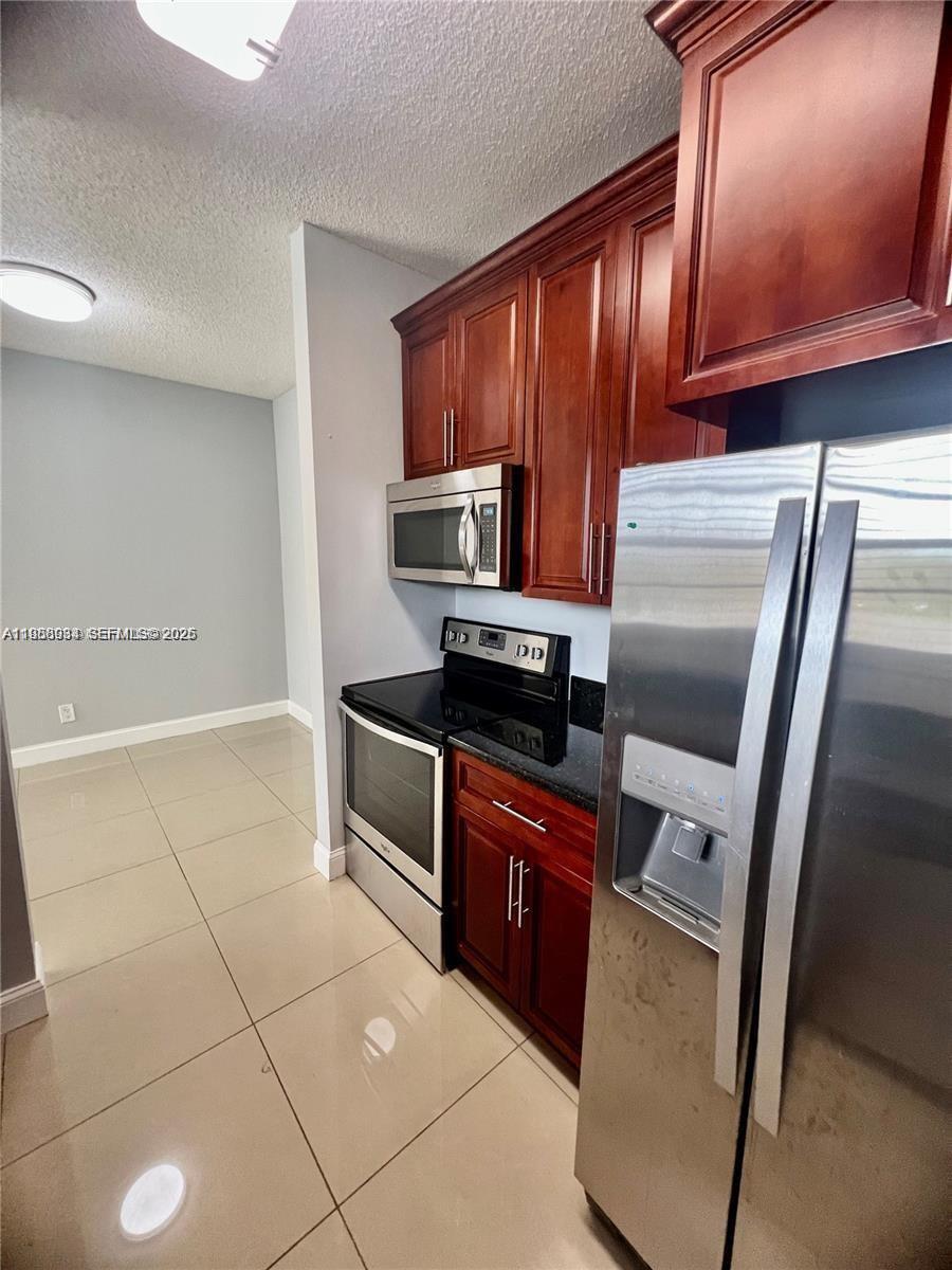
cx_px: 476
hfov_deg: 89.9
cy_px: 635
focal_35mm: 13
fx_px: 477
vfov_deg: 106.2
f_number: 1.8
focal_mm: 1.57
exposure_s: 1/120
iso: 250
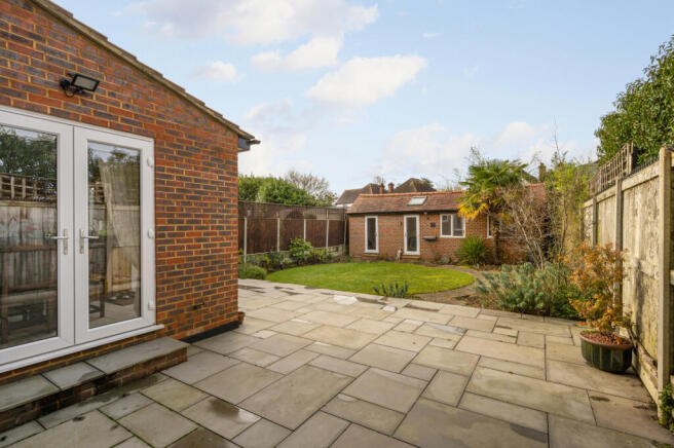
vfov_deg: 71.9
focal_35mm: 16
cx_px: 337
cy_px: 224
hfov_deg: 95.0
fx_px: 309
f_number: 16
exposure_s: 1/100
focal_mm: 16.5
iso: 400
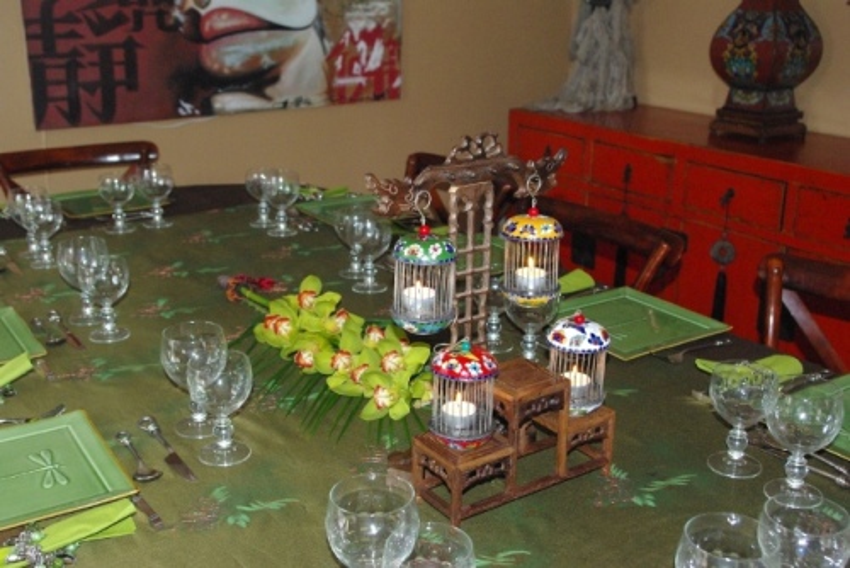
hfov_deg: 46.4
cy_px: 284
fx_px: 992
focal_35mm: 42
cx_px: 425
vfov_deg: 31.9
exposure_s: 1/45
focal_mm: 28.13
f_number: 5.6
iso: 1600
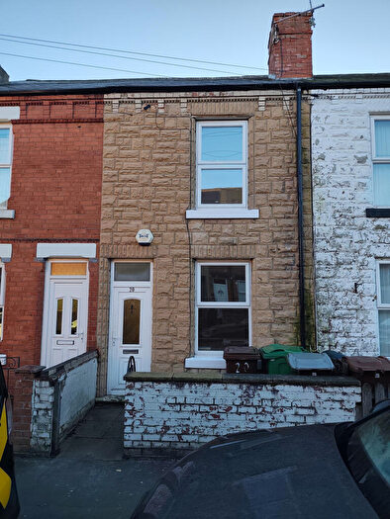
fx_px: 345
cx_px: 195
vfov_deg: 73.9
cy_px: 260
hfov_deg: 58.9
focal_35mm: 23
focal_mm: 6.19
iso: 50
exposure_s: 1/205
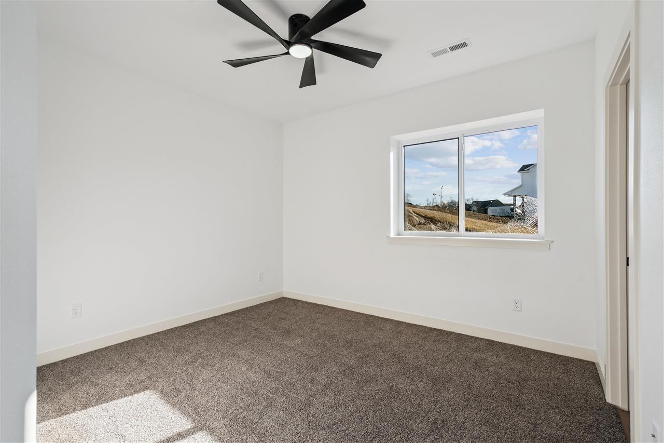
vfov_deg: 73.7
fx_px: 295
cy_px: 222
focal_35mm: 16
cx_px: 332
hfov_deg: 96.7
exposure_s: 1/250
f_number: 8
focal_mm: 16
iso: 400
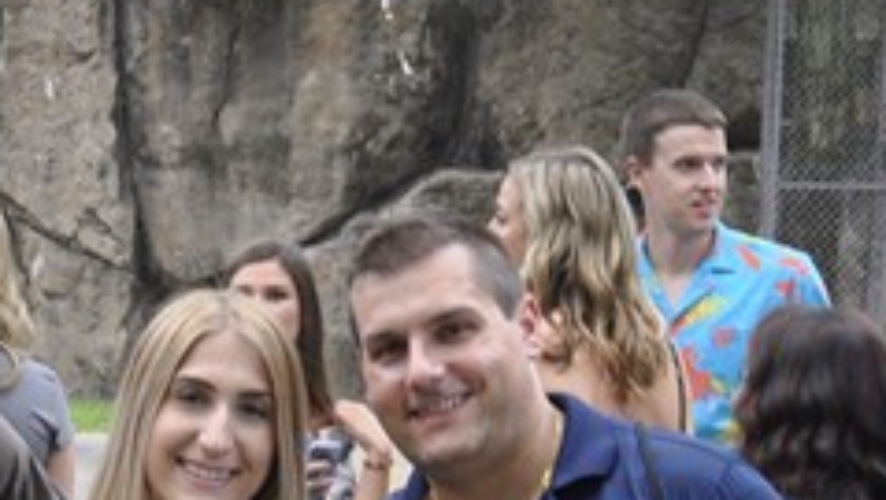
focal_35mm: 118
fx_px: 2775
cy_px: 822
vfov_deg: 9.9
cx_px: 33
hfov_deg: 17.8
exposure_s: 1/25
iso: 400
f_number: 3.5
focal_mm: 18
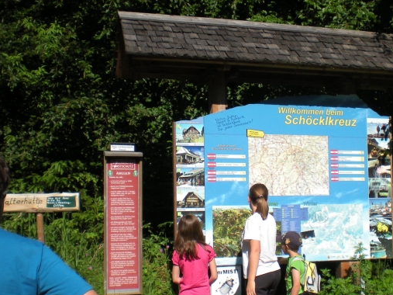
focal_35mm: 60
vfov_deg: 24.3
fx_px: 681
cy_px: 184
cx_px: 271
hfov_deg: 31.9
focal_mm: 6.3
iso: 64
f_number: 4.6
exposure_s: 1/583
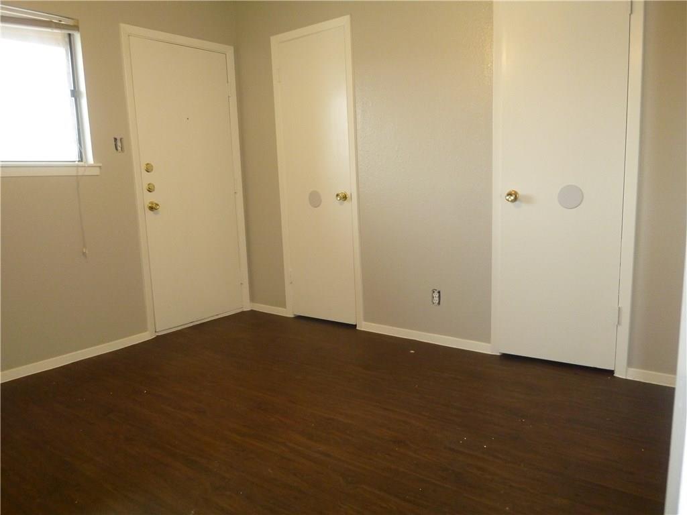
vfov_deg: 54.9
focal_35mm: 25
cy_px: 258
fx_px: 496
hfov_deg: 69.4
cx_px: 344
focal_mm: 4.5
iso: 250
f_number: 3.3
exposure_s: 1/30
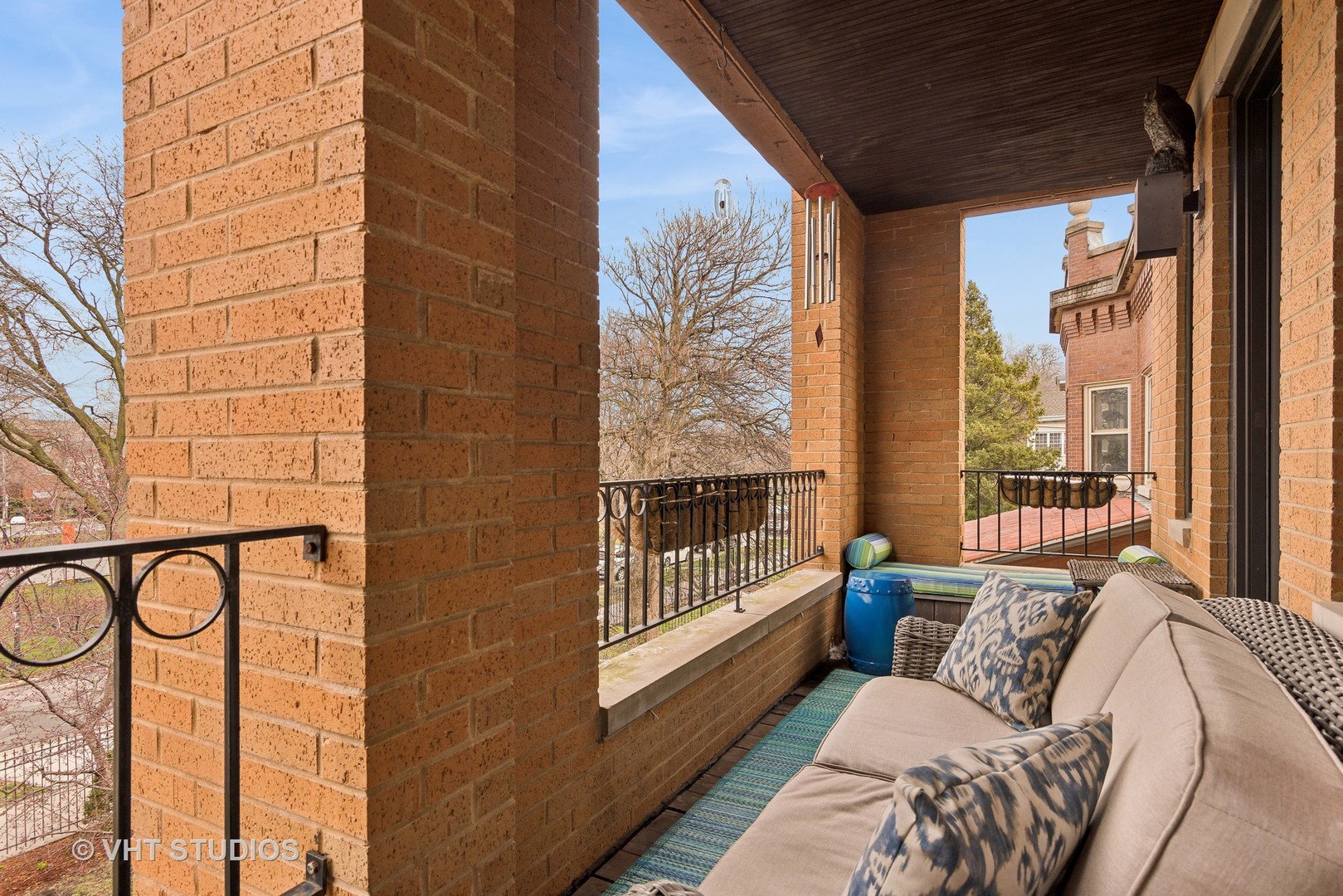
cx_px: 672
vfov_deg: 67.4
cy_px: 448
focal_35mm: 18
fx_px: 672
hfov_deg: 90.0
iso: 200
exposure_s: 1/100
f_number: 8
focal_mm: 18
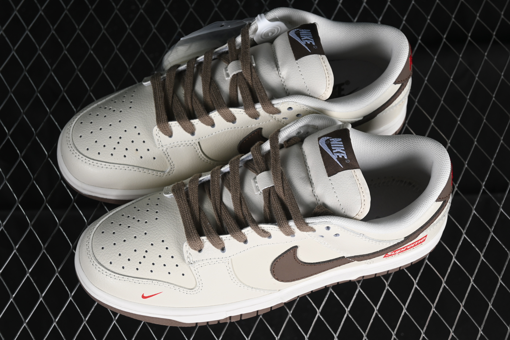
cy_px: 170
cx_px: 255
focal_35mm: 75
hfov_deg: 27.0
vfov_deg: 18.2
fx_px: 1062
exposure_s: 1/80
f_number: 7.1
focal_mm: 50
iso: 160
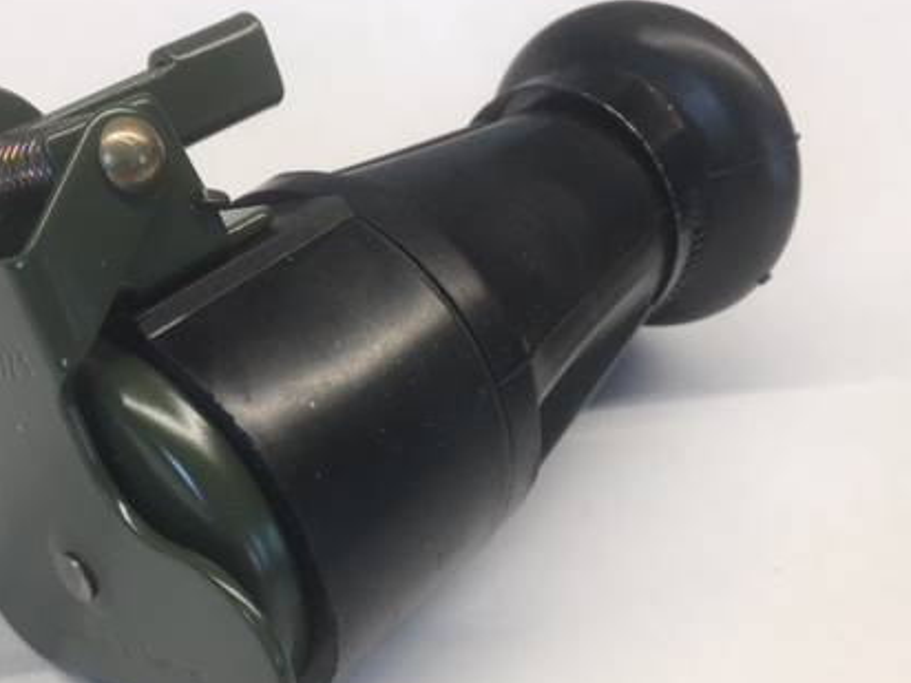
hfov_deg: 41.3
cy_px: 464
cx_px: 279
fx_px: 1184
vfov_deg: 31.9
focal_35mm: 45
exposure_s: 1/33
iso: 32
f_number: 2.2
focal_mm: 4.15
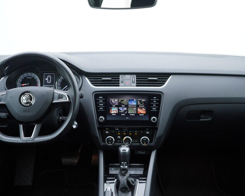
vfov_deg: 36.5
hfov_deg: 44.8
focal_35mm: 41
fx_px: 297
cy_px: 97
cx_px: 122
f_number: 2.8
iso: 125
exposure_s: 1/40
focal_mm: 24
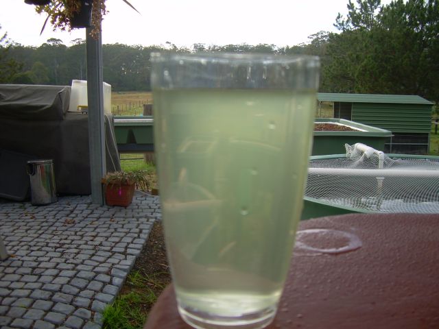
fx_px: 482
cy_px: 164
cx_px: 220
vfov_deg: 37.7
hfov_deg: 49.0
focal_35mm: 38
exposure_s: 1/193
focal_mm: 6.3
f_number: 2.8
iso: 50
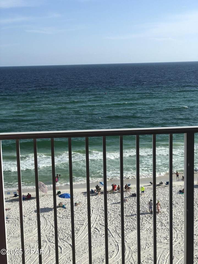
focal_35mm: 57
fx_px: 435
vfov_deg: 33.8
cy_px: 132
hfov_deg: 25.7
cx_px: 99
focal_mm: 6.6
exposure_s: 1/403
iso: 20
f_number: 2.8
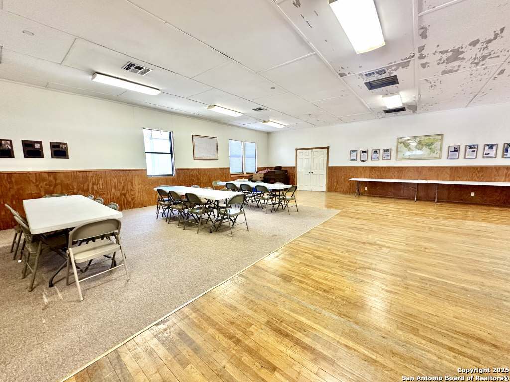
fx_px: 206
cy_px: 191
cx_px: 255
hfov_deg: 102.1
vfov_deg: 85.7
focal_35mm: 14
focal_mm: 2.22
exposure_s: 1/120
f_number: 2.2
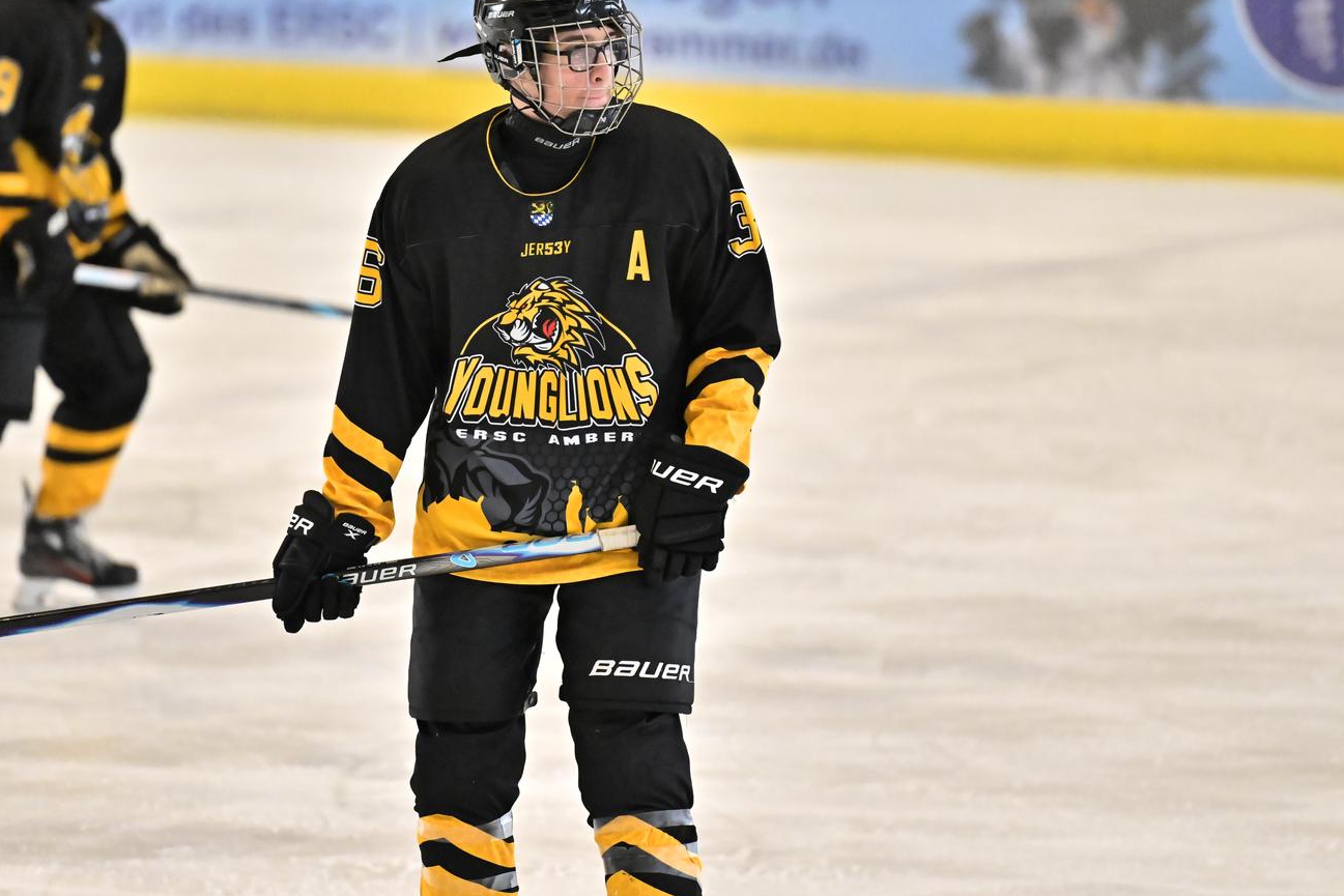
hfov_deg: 7.0
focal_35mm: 296
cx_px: 645
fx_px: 11051
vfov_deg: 4.6
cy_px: 404
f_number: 2.8
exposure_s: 1/1000
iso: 6400
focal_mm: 200
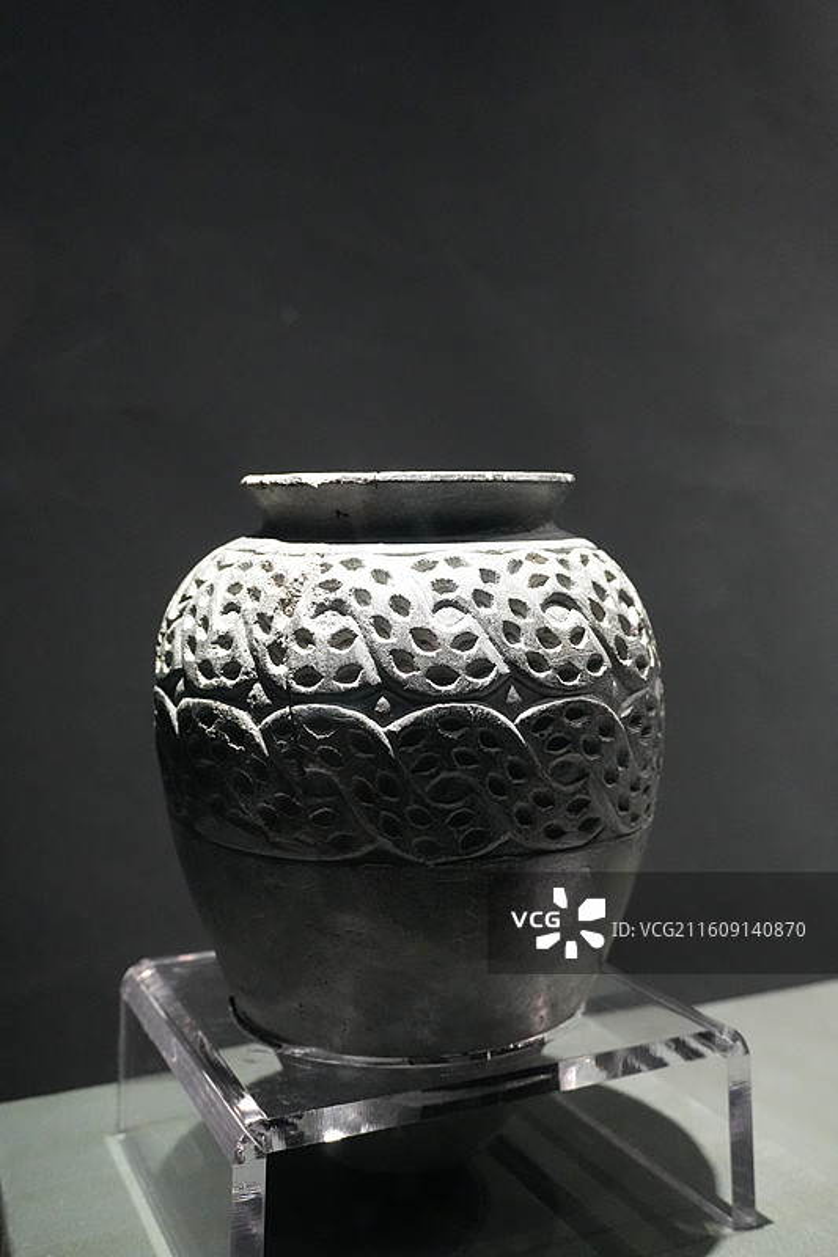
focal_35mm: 36
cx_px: 419
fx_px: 1257
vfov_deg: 53.1
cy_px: 628
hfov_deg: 36.9
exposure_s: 1/50
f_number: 4.5
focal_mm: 24
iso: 6400
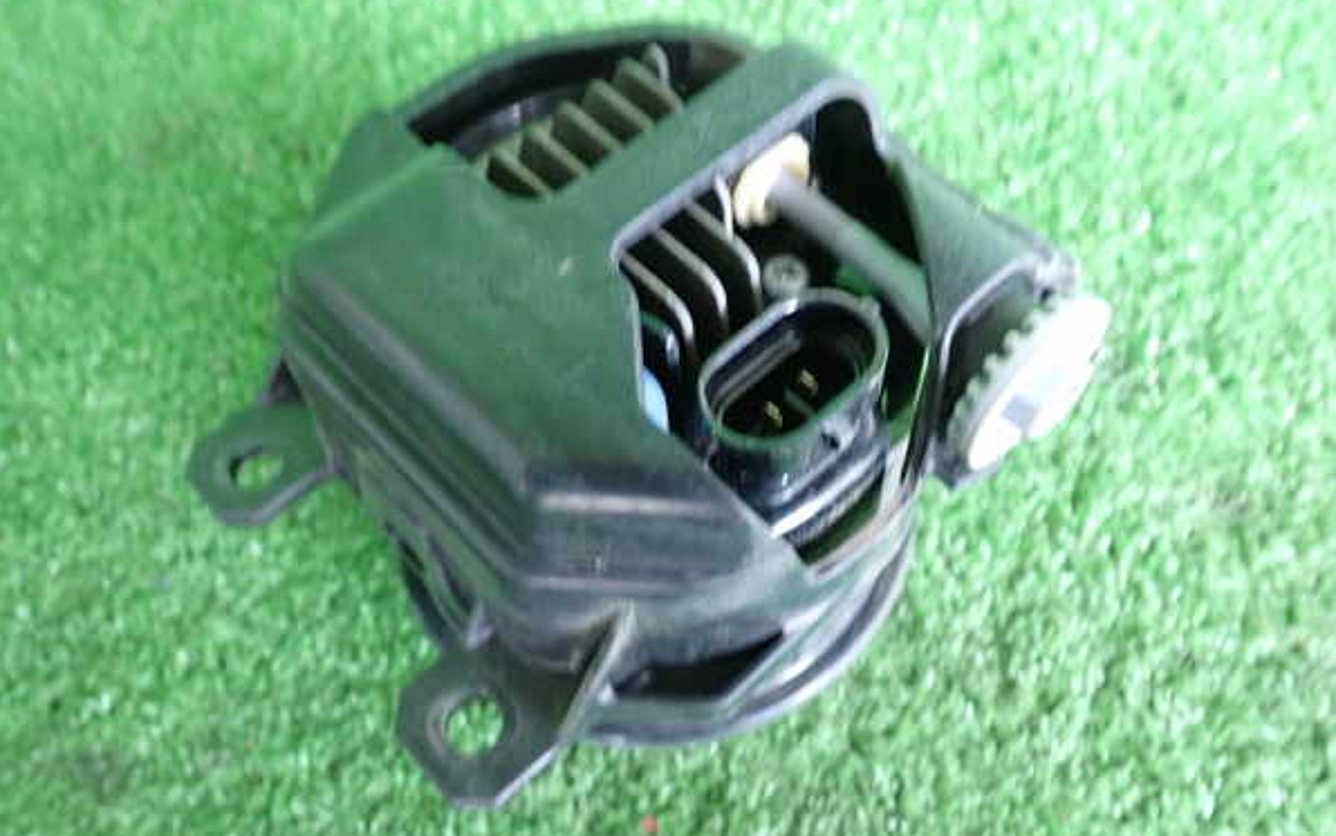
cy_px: 421
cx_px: 666
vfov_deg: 39.5
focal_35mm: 32
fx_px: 1166
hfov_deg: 59.6
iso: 800
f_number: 2.3
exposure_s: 1/25
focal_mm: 5.4
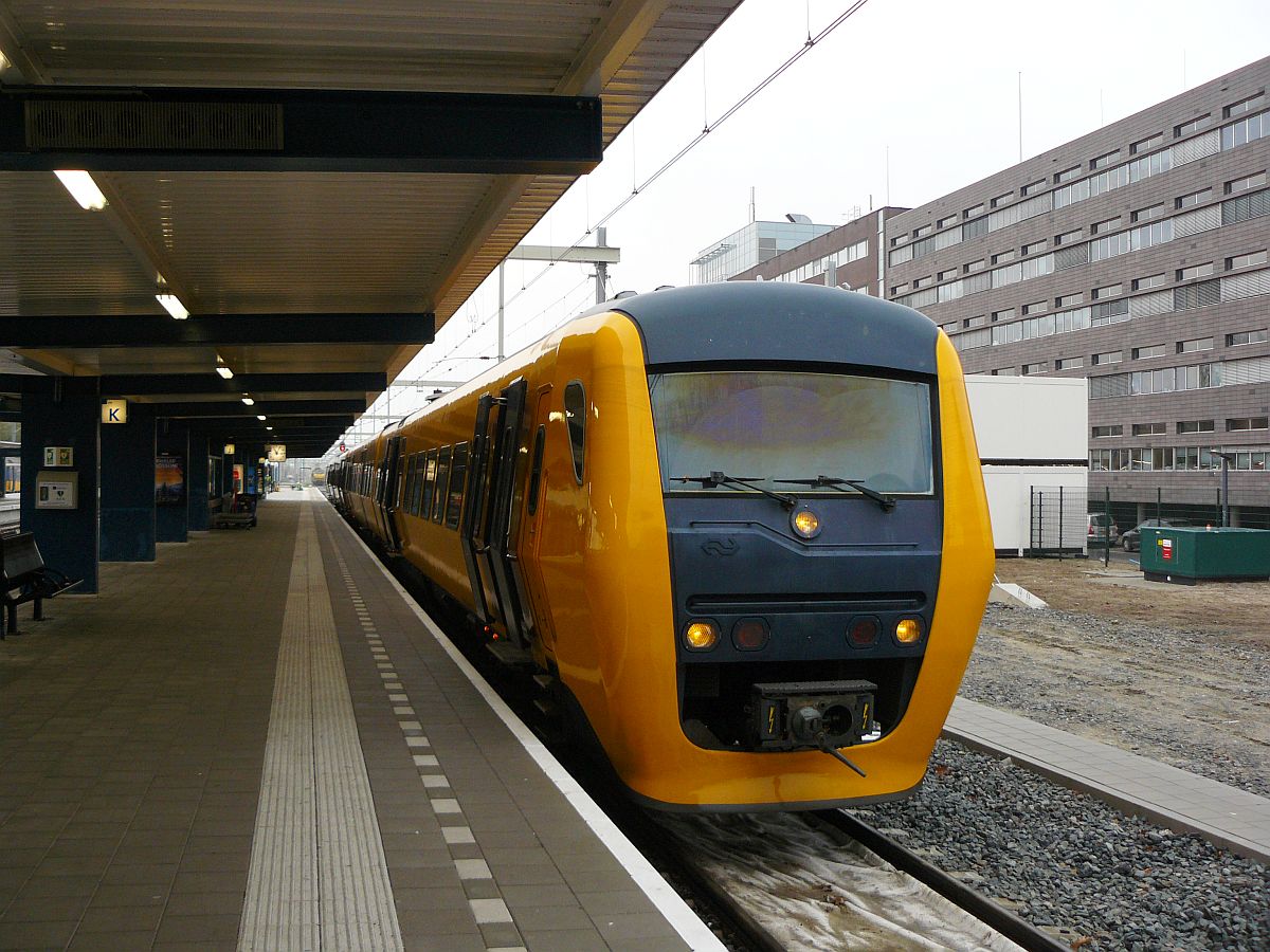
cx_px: 635
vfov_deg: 39.7
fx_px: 1321
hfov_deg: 51.4
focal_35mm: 36
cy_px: 476
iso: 100
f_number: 2.8
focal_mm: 6
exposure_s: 1/125
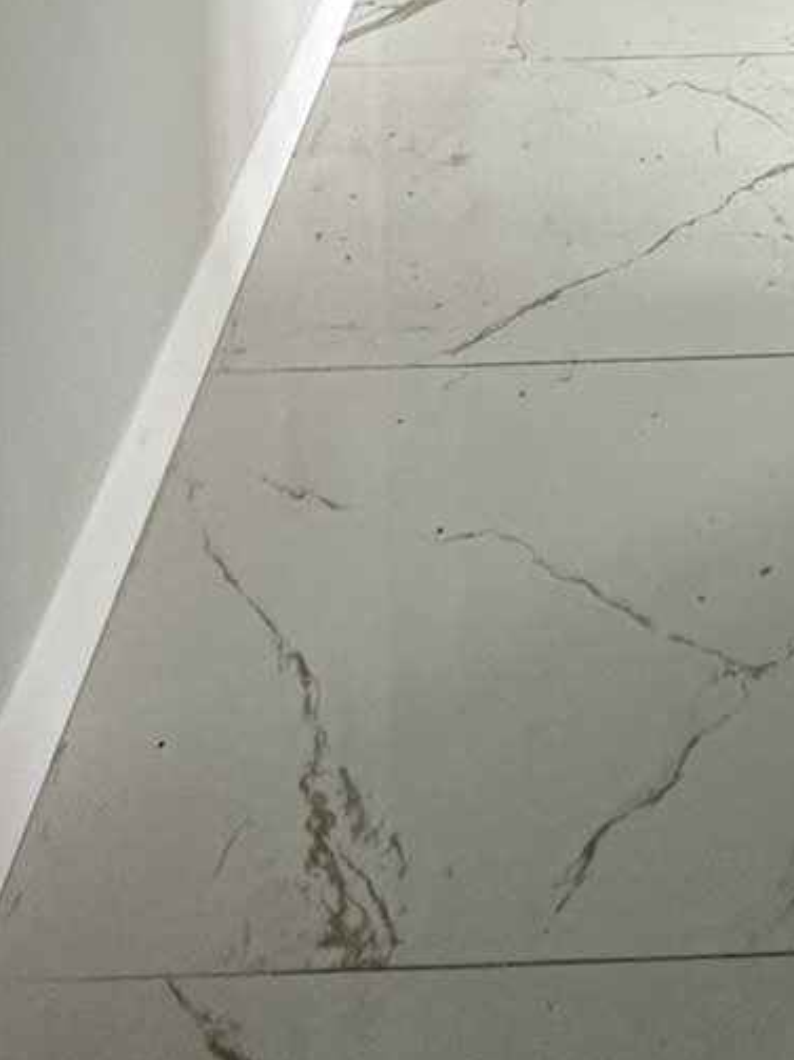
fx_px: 1744
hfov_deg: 24.6
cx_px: 769
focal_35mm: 57
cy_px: -752
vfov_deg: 22.8
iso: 160
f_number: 2.2
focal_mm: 2.22
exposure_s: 1/99
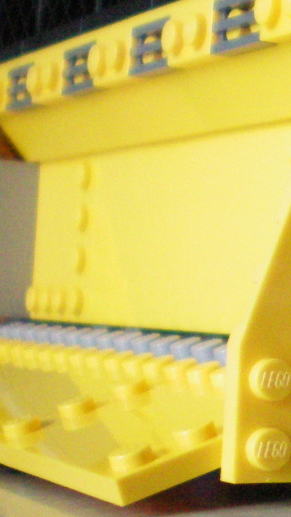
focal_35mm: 111
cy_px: 265
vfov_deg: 19.3
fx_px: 1522
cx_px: 656
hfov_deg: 9.8
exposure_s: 1/40
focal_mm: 6.3
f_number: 3.1
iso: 400
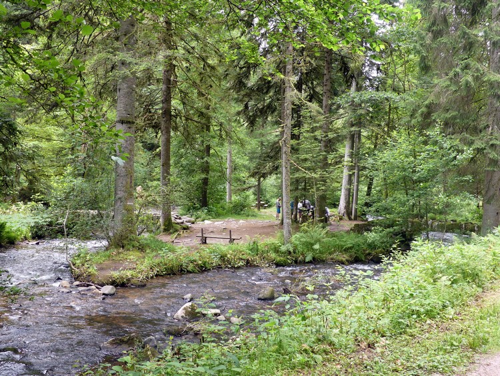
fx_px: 535
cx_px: 250
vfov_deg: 38.7
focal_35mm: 37
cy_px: 188
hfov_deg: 50.1
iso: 125
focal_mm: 6.6
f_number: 2.8
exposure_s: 1/80
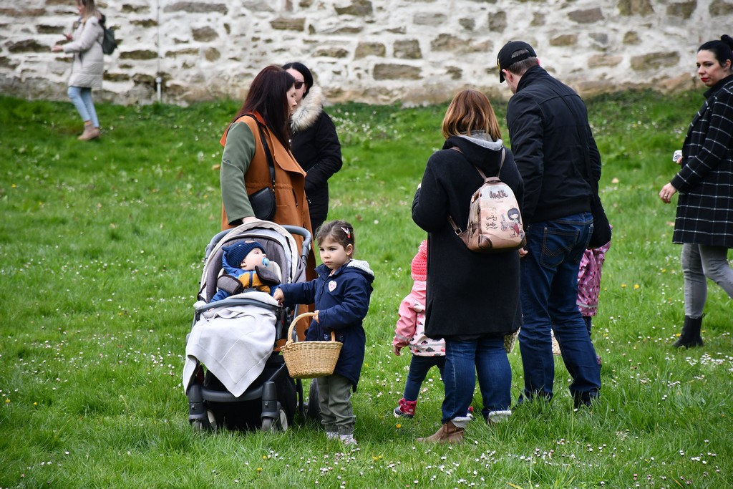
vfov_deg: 6.5
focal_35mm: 210
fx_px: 4276
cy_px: 244
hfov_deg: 9.8
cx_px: 366
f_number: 5.6
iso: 720
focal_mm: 140
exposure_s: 1/1000
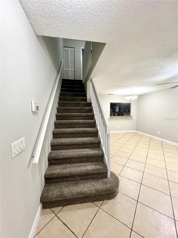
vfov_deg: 106.2
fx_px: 89
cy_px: 119
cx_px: 89
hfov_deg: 89.9
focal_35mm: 13
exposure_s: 1/60
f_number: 1.8
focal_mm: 1.57
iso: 400
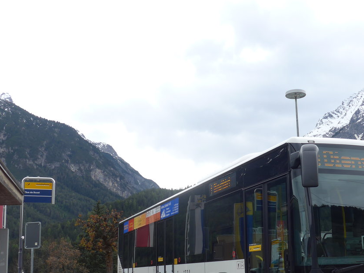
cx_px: 240
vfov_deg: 29.4
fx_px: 515
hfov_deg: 38.5
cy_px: 186
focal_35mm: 49
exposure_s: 1/1000
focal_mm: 7
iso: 80
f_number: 2.8
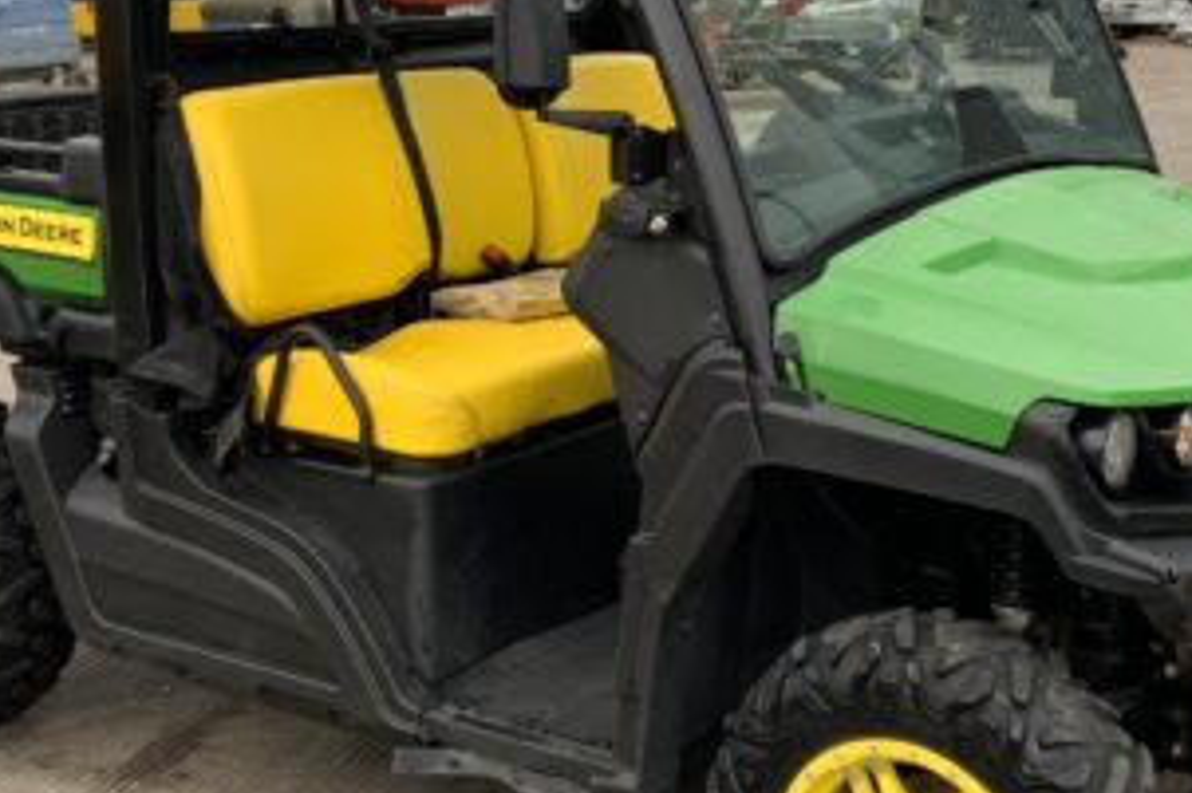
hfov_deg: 31.4
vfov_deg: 21.1
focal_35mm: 64
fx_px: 2118
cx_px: 675
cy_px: 237
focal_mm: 3
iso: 16
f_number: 1.8
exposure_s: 1/169
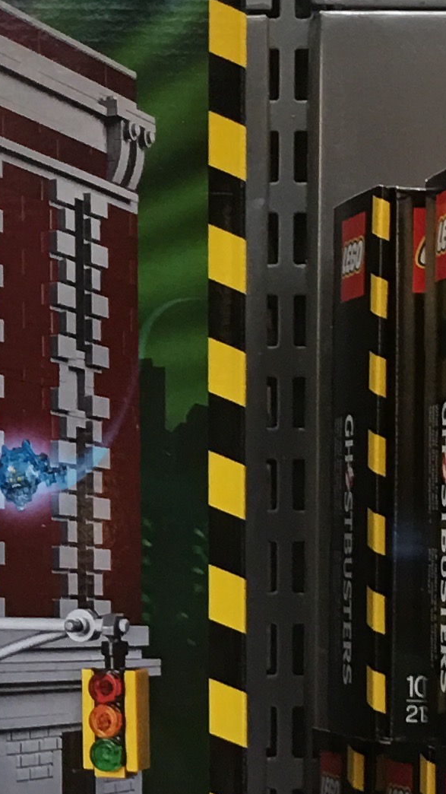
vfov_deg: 17.5
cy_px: 501
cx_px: -463
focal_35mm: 122
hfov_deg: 9.3
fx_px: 2566
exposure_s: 1/17
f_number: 2.2
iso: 40
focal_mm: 4.15
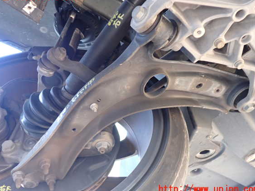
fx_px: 236
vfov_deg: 44.1
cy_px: 93
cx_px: 125
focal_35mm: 32
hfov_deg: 56.8
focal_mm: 5.4
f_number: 2.3
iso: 250
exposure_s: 1/30
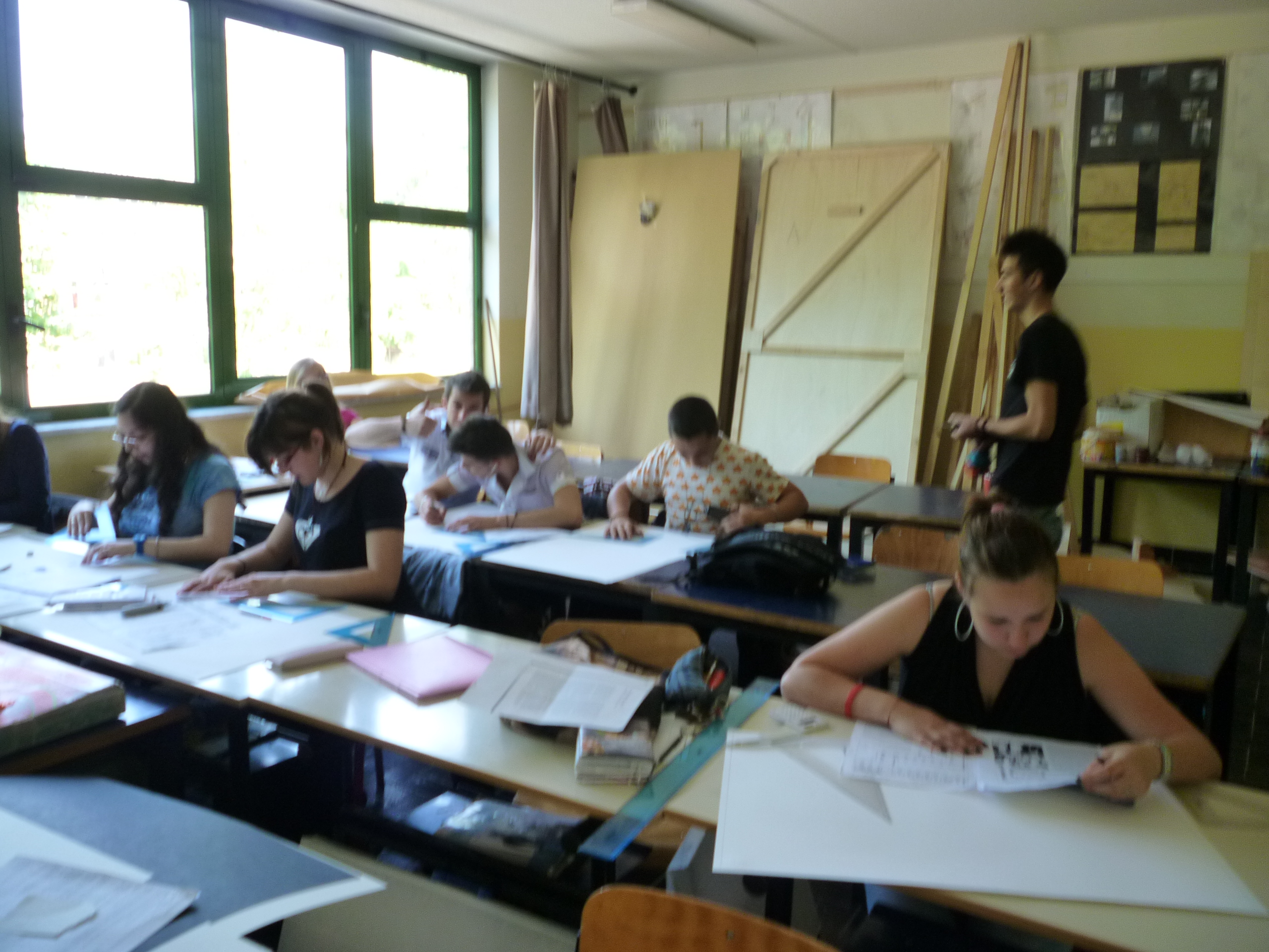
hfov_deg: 61.7
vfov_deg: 48.2
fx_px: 1063
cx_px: 634
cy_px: 476
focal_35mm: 29
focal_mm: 5.2
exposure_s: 1/30
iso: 200
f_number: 3.3
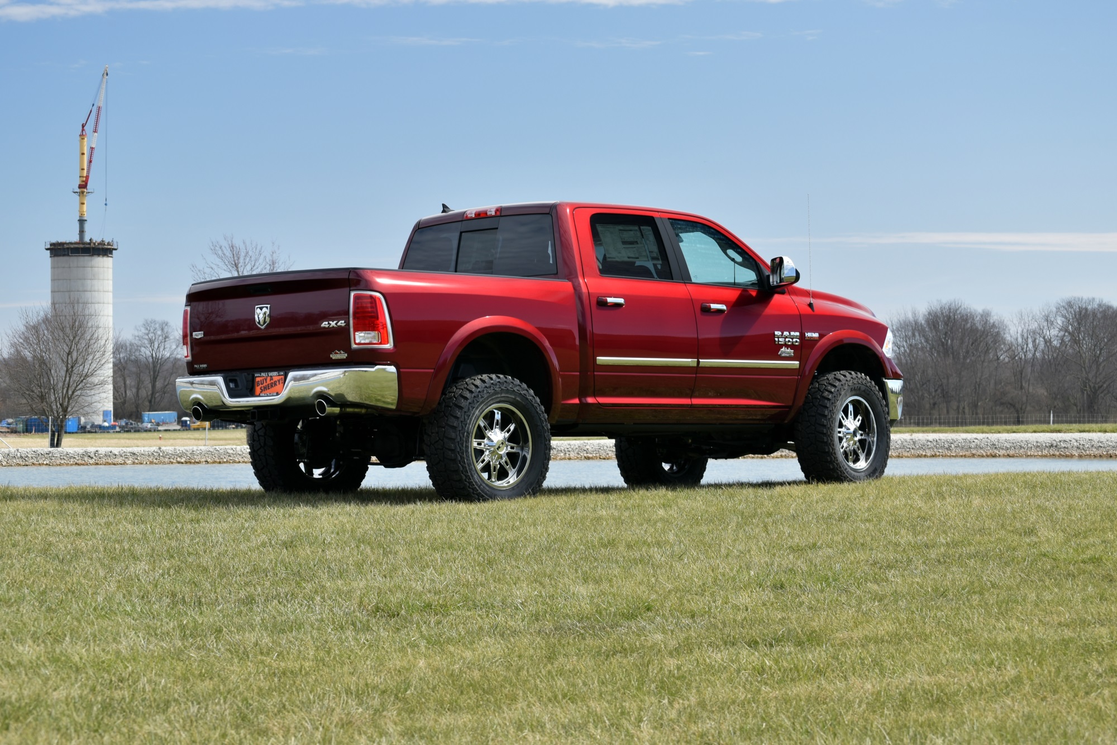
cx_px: 558
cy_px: 372
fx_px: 2559
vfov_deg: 16.6
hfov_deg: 24.6
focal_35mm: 82
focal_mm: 55
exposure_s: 1/100
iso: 100
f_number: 6.3
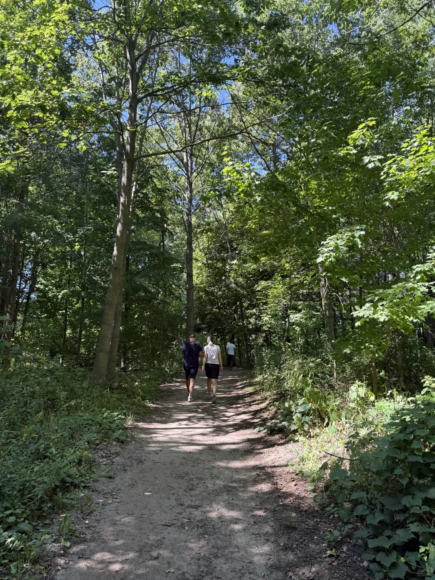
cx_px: 218
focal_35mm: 24
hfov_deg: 56.8
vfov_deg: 71.6
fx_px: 402
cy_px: 290
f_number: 1.78
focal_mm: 6.76
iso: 80
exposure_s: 1/264
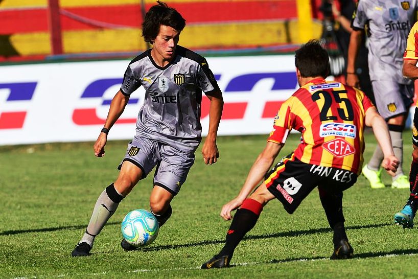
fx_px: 6969
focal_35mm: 600
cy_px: 140
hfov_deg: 3.4
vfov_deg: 2.3
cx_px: 209
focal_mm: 400
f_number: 8
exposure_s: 1/640
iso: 125
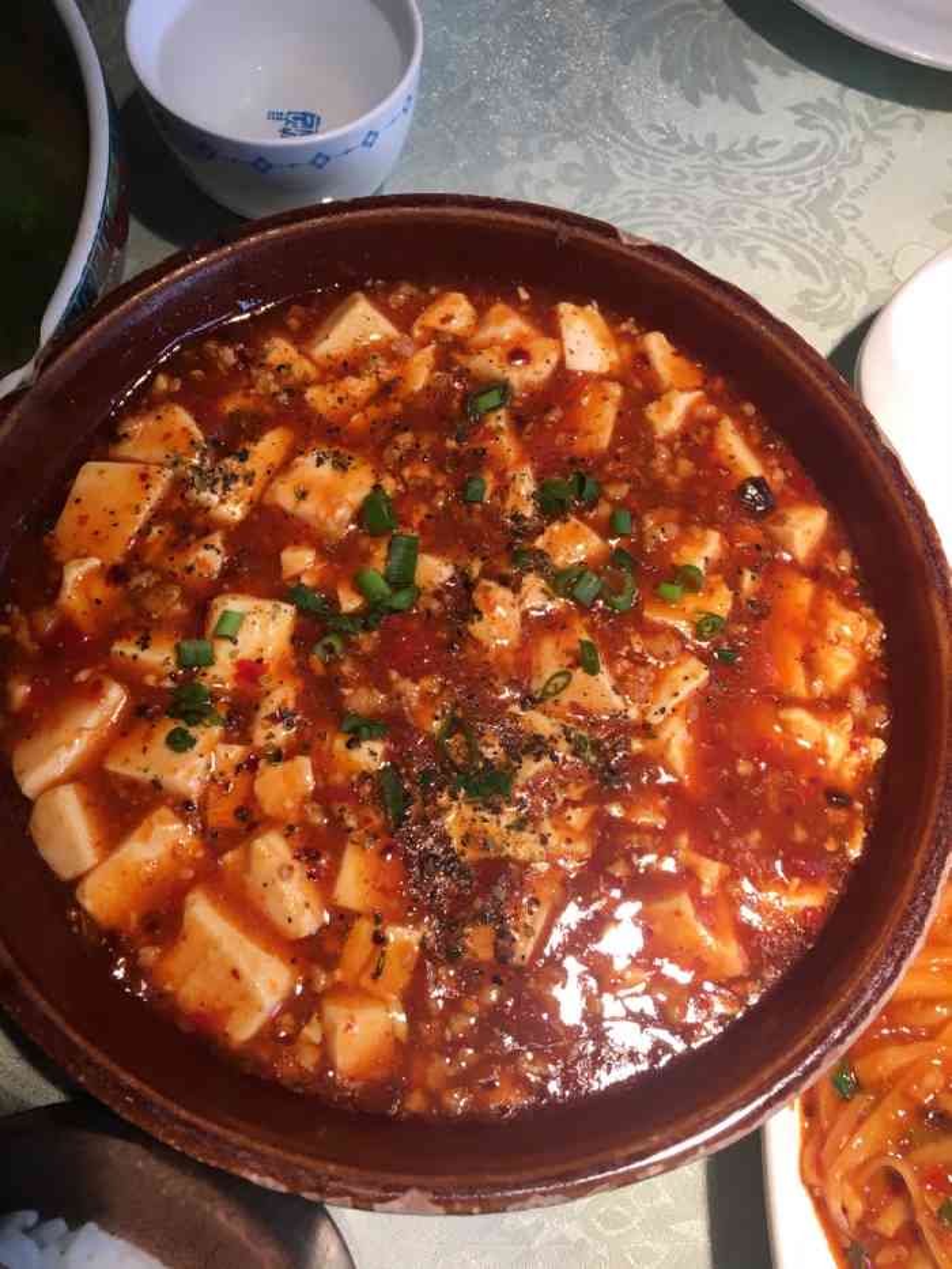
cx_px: 476
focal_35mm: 29
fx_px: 1063
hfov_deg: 48.2
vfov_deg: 61.7
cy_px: 634
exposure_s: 1/33
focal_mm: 4.15
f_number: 2.2
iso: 32
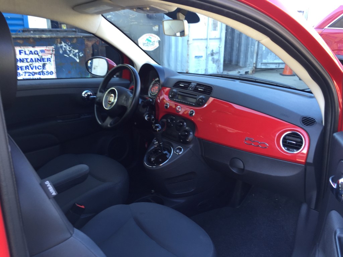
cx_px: 172
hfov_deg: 61.7
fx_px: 287
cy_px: 128
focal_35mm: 29
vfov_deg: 48.2
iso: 32
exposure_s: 1/40
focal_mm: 4.15
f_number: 2.2
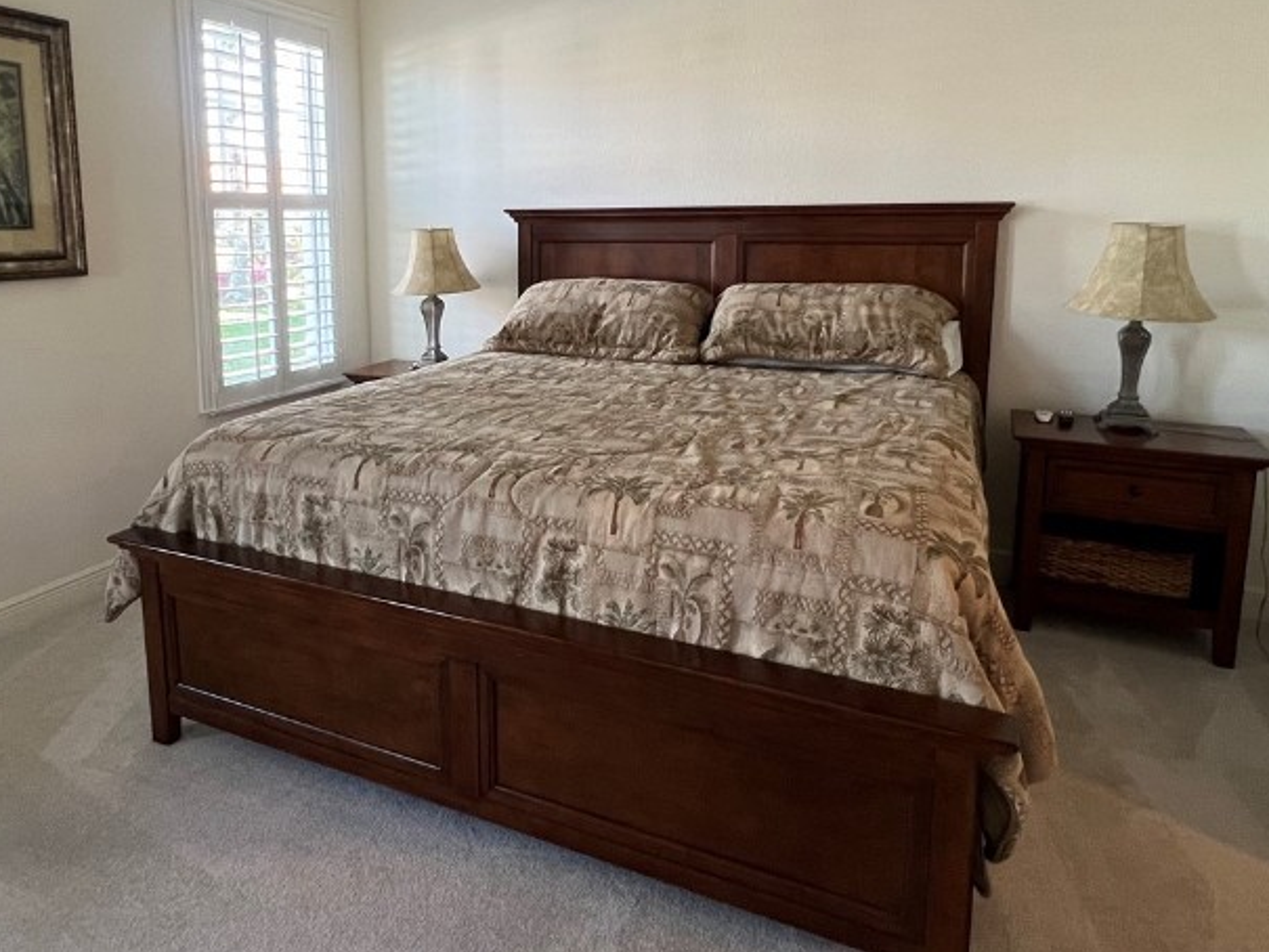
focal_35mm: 22
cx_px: 545
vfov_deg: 60.1
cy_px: 342
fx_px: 807
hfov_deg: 76.0
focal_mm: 1.57
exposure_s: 1/60
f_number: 1.8
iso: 200
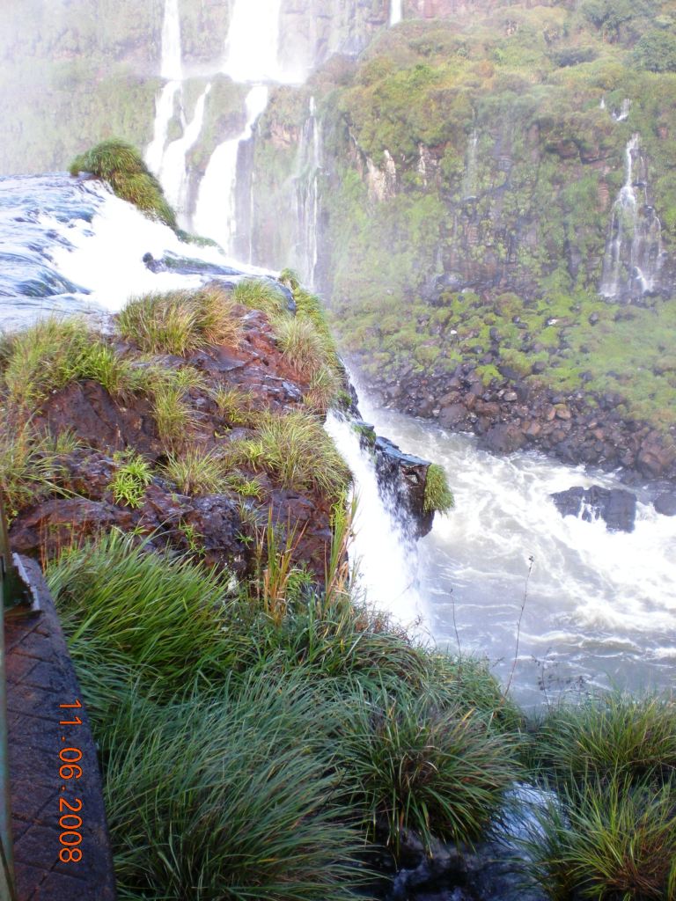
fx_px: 989
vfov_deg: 49.0
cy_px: 450
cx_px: 338
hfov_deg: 37.7
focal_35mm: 38
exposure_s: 1/78.4
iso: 64
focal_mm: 6.3
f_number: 3.1
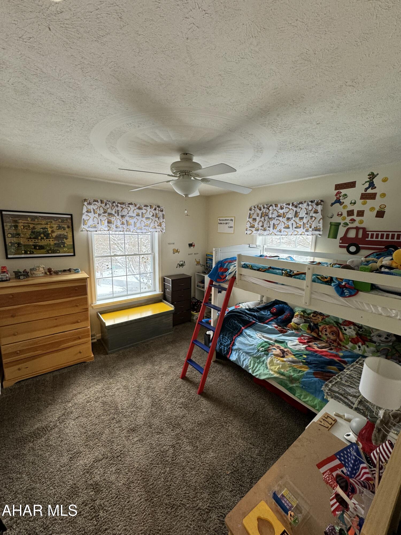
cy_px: 268
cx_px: 200
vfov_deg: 102.1
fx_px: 216
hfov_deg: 85.7
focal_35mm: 14
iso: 200
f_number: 2.2
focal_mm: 2.22
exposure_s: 1/120
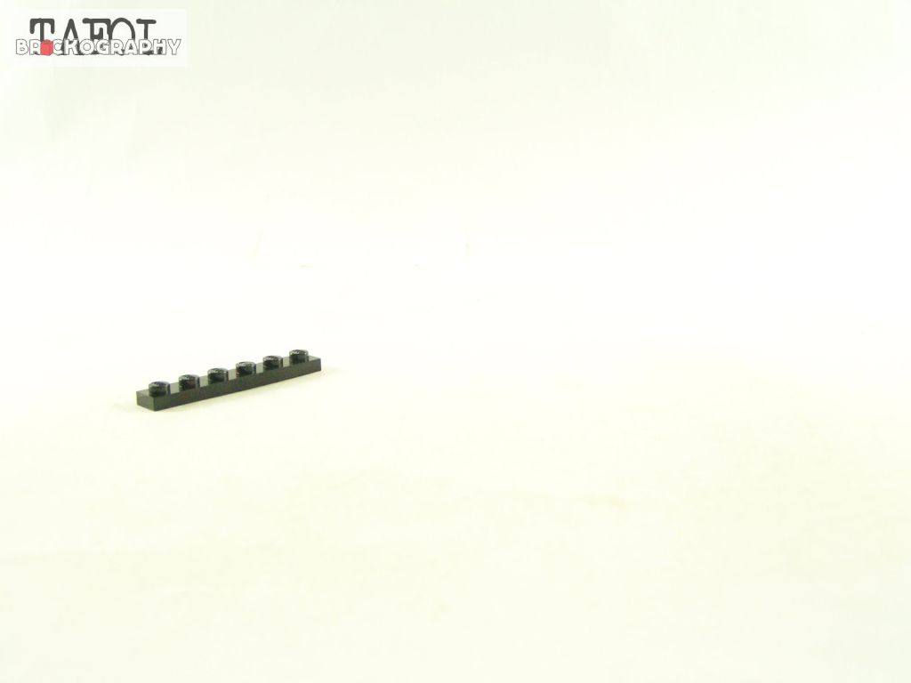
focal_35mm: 48
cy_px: 342
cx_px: 456
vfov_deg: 30.3
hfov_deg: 39.7
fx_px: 1263
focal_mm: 8
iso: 400
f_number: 3.2
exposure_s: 1/60
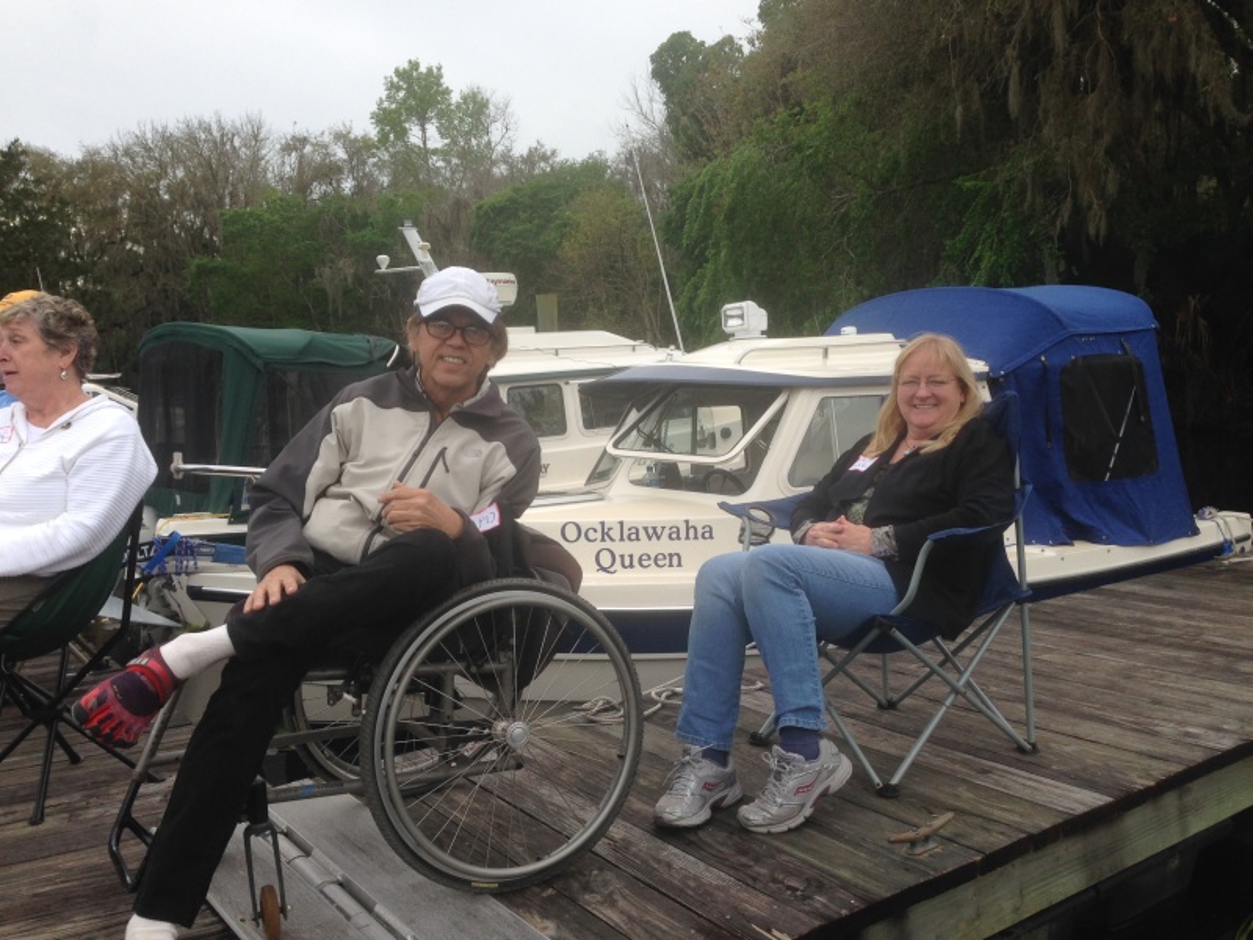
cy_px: 470
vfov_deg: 42.9
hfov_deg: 55.4
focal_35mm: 33
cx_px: 626
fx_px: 1195
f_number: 2.4
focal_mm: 4.12
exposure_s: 1/484
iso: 50
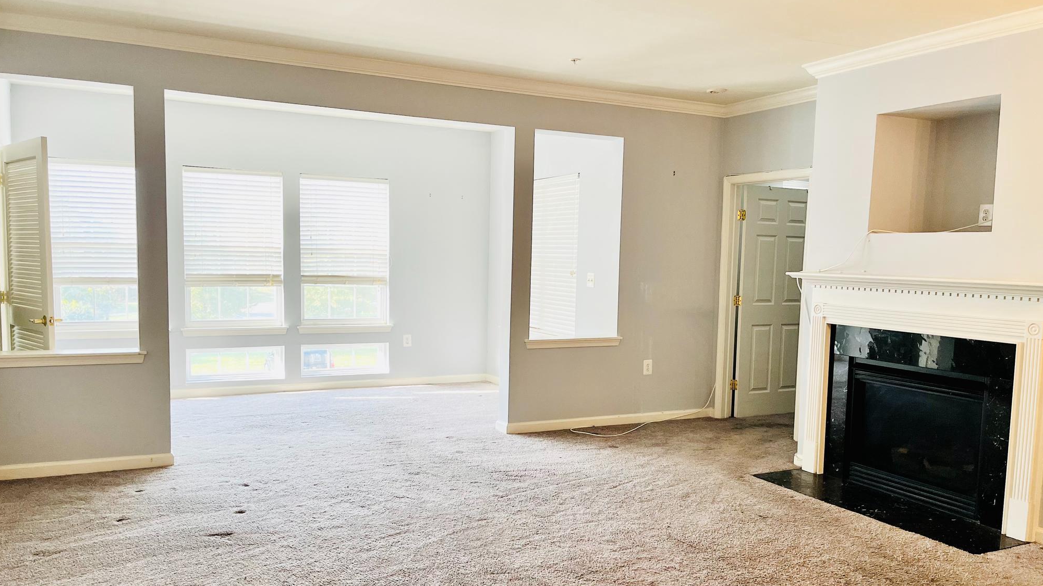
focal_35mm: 29
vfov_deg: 40.1
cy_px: 328
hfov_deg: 66.1
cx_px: 512
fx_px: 802
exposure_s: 1/120
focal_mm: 5.1
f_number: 1.6
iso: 125
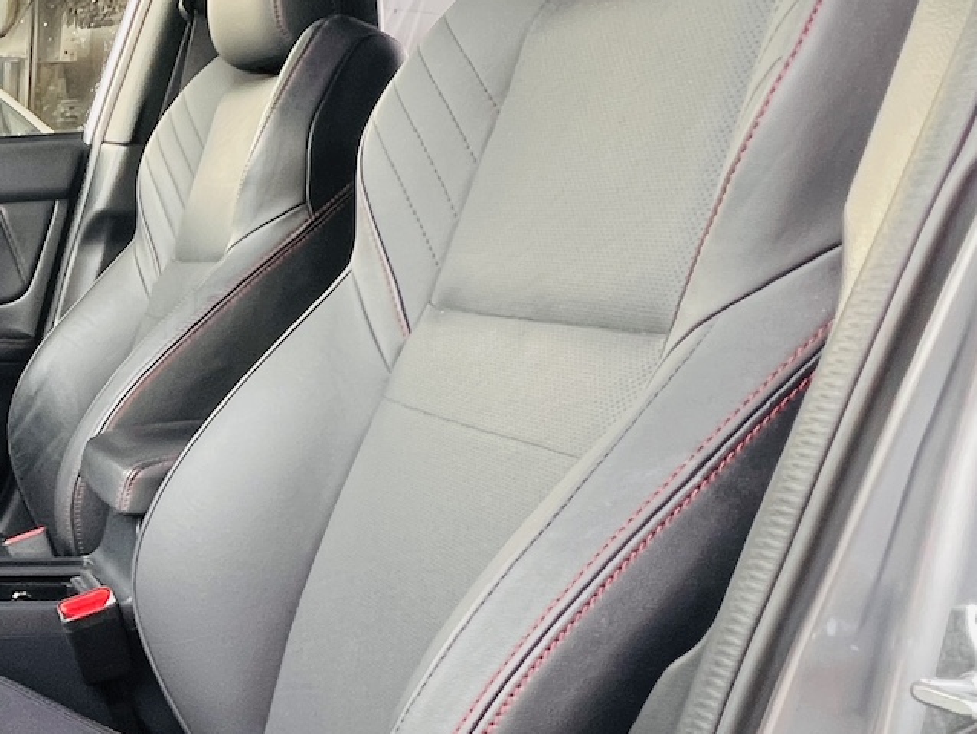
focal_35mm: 44
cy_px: 549
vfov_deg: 32.3
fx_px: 1242
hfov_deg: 34.6
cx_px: -184
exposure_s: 1/99
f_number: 1.8
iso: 160
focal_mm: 1.57
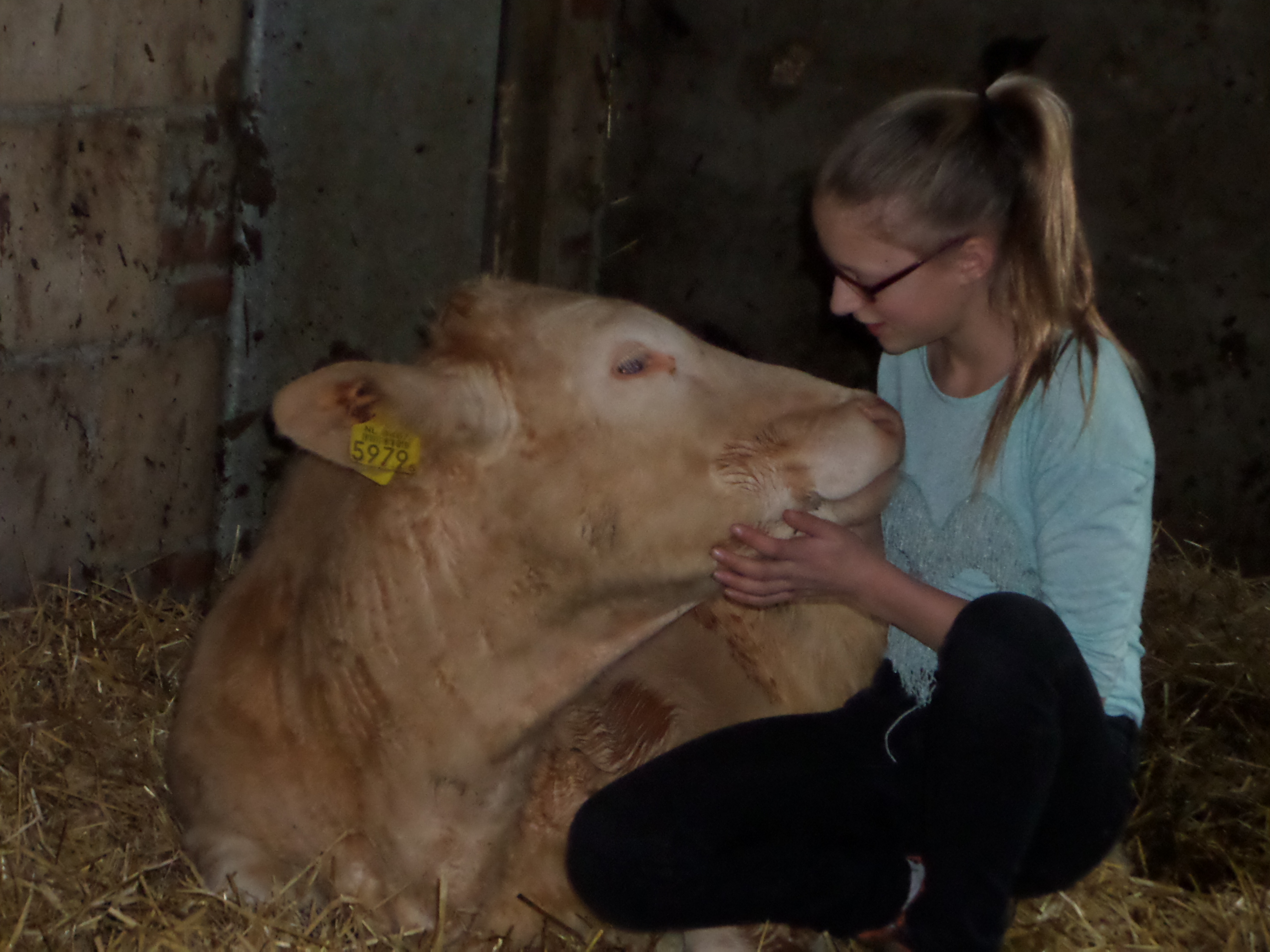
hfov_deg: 18.9
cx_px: 635
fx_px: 3816
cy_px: 476
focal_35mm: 104
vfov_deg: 14.2
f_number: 4.4
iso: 480
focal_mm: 17
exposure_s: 1/30
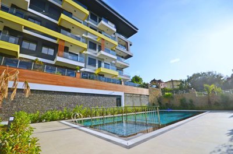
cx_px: 116
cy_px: 77
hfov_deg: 100.6
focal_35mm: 15
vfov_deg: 76.9
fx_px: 97
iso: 100
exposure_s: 1/250
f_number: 9
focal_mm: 10
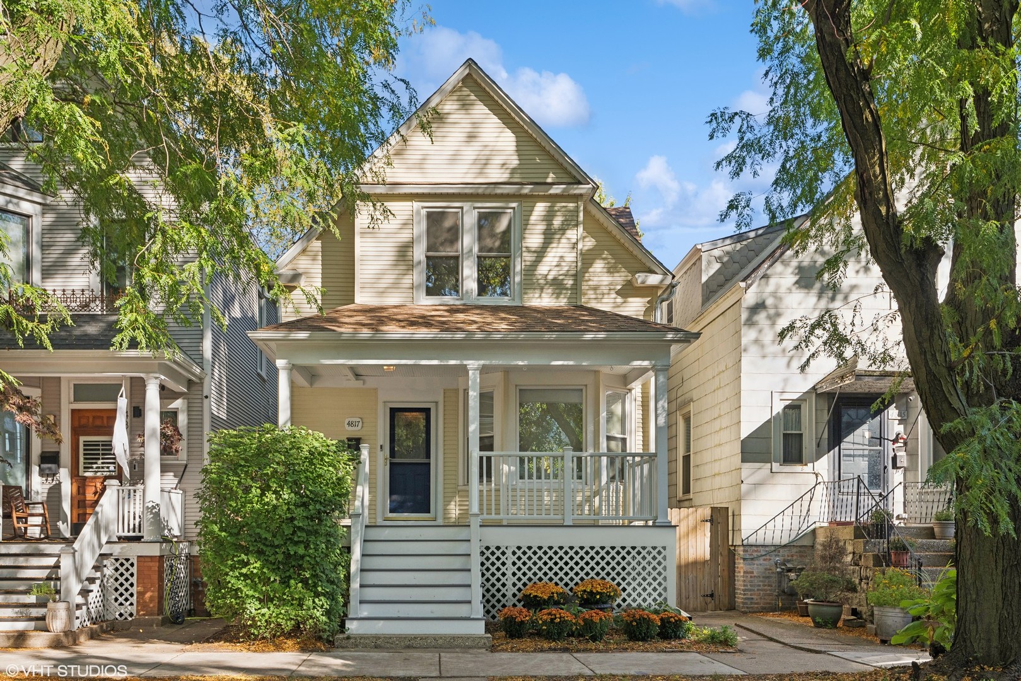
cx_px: 510
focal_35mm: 31
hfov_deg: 60.3
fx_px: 879
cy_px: 340
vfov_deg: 42.3
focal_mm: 31
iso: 320
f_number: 8
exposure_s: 1/160
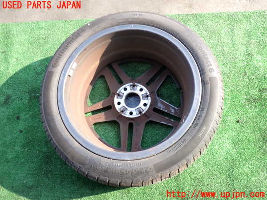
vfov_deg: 46.8
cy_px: 100
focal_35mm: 30
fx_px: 231
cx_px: 134
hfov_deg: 60.0
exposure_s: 1/30
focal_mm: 5.4
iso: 100
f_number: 6.3
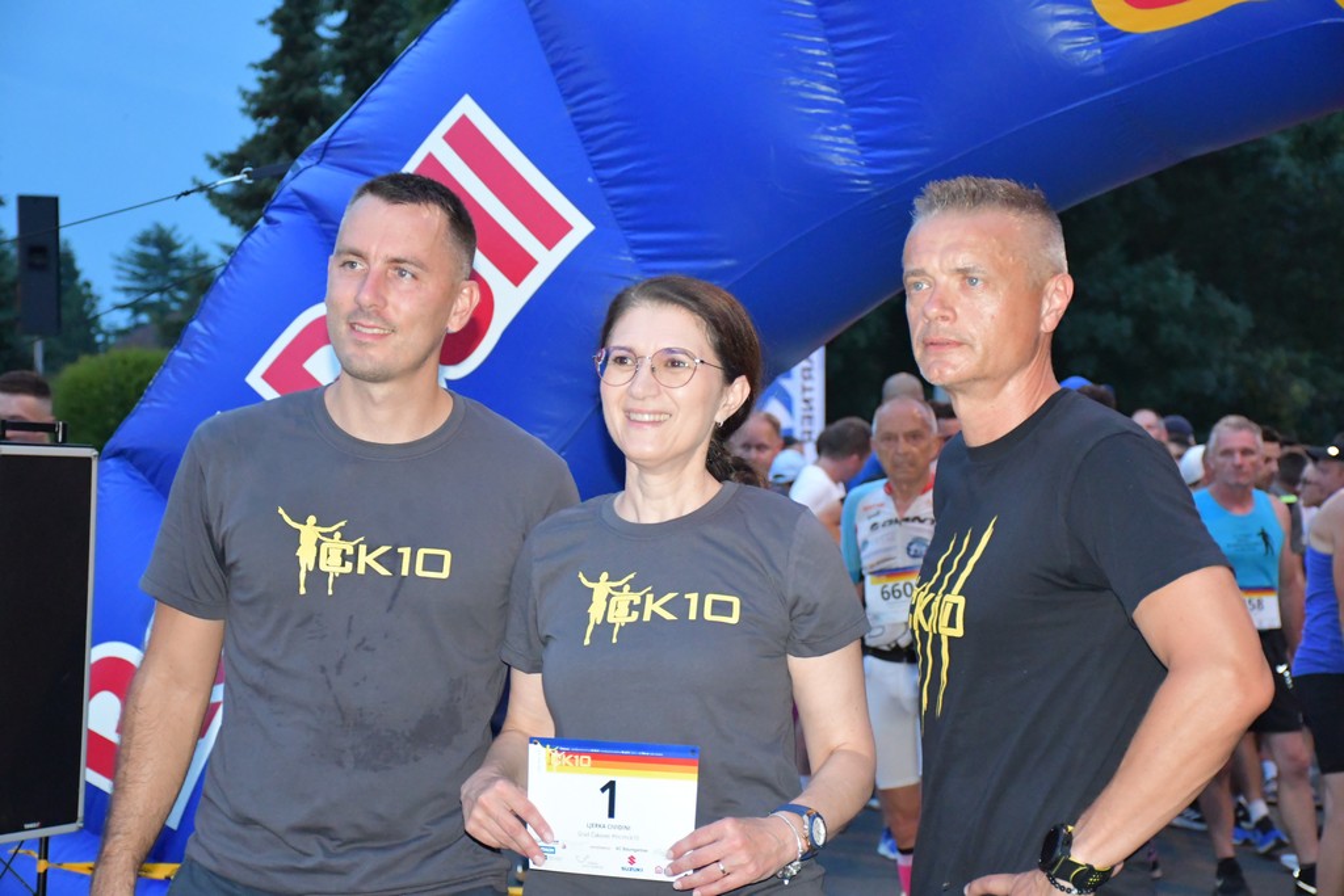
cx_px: 672
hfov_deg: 24.2
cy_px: 448
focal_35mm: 84
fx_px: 3136
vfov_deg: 16.3
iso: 5000
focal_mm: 56
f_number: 4.8
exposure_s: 1/60
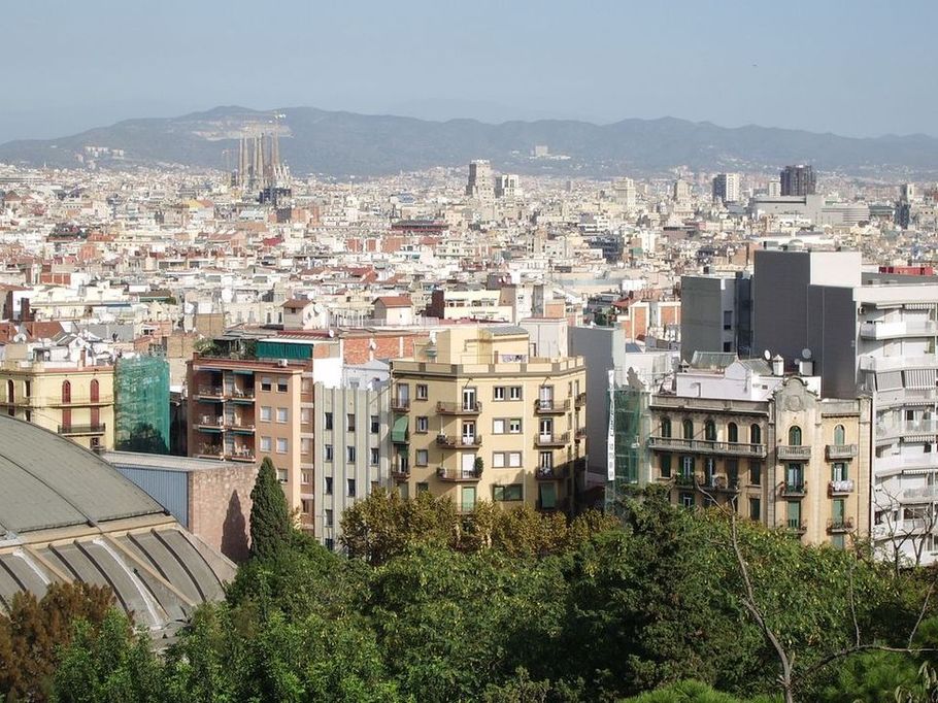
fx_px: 2899
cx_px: 469
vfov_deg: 13.8
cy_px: 352
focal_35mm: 107
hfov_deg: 18.4
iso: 50
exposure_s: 1/160
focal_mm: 17.4
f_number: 7.7
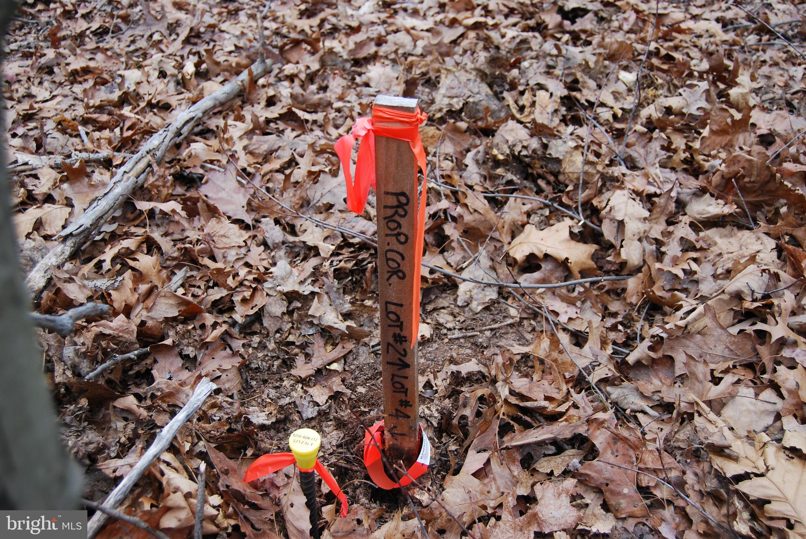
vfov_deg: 34.3
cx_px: 403
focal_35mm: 39
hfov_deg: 49.5
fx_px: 874
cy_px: 270
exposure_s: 1/60
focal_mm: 26
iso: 200
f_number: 4.5
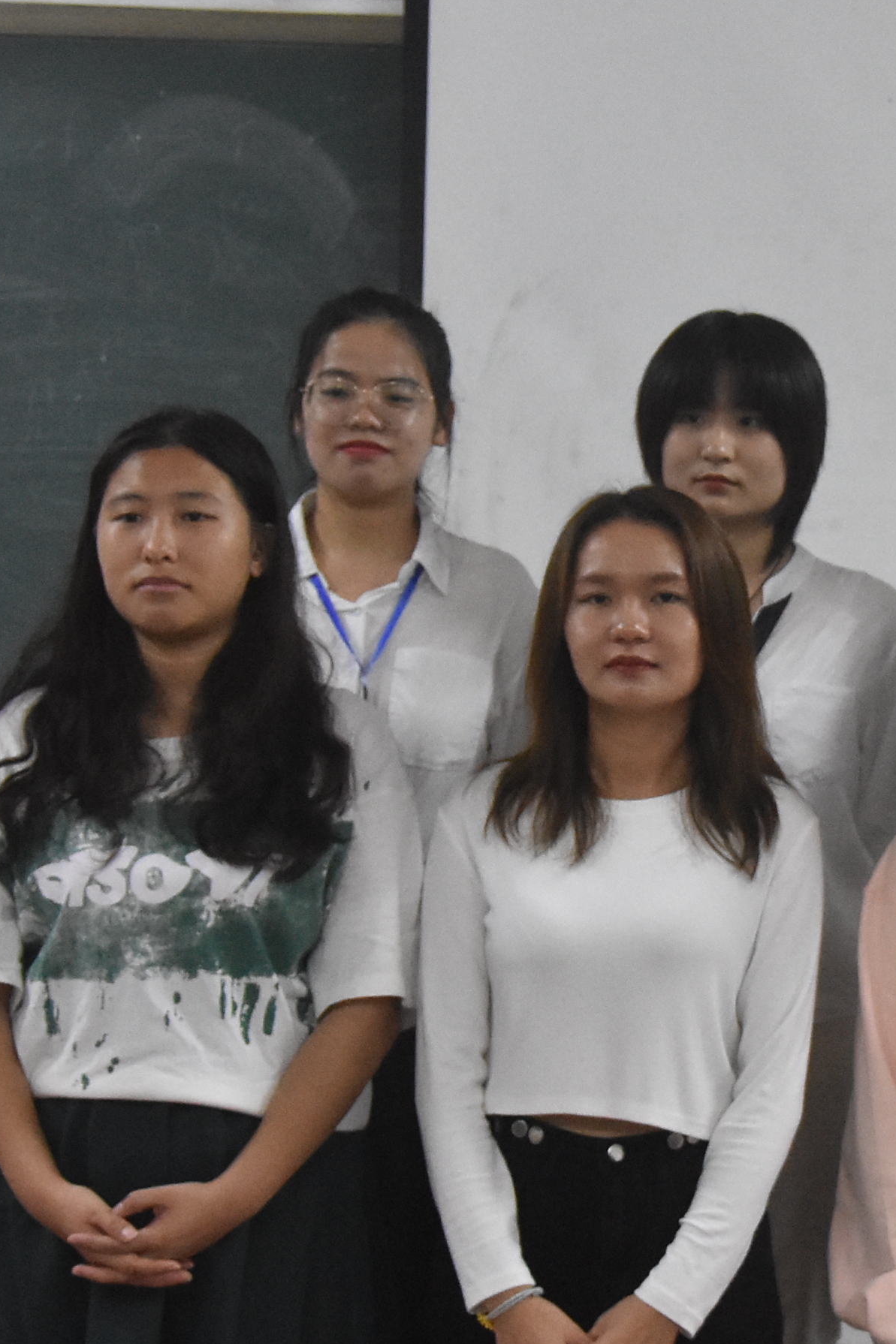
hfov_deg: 13.7
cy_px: 781
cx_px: 961
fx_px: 3659
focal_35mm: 98
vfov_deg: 20.8
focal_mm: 26
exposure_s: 1/60
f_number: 3.8
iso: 3600
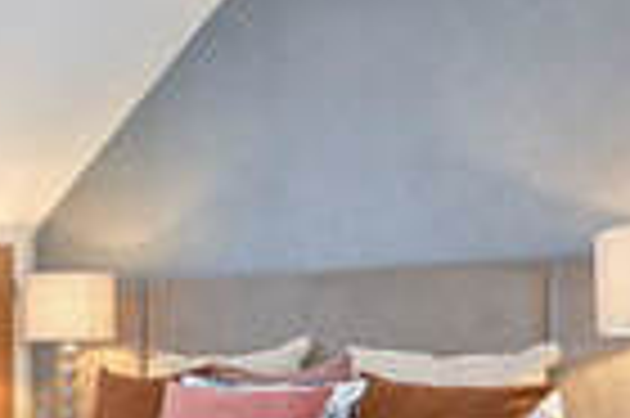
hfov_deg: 37.8
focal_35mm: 48
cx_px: 36
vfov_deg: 26.9
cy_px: 387
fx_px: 839
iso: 100
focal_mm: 14
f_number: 7.1
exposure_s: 1/8
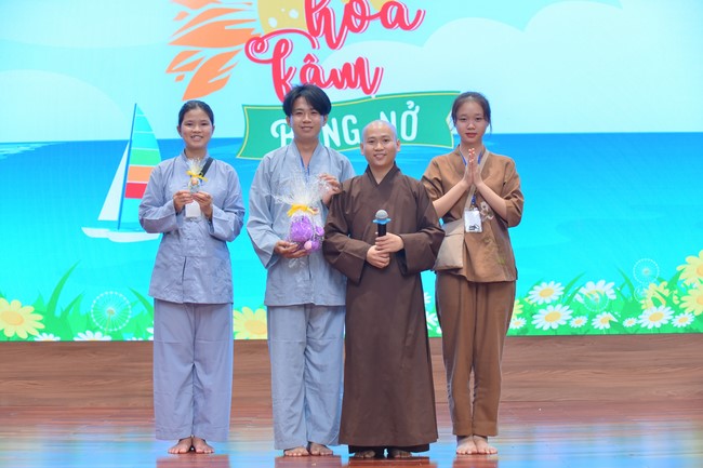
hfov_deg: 25.4
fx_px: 1562
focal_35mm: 80
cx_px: 352
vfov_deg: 17.1
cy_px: 234
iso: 1000
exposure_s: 1/100
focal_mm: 80
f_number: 4
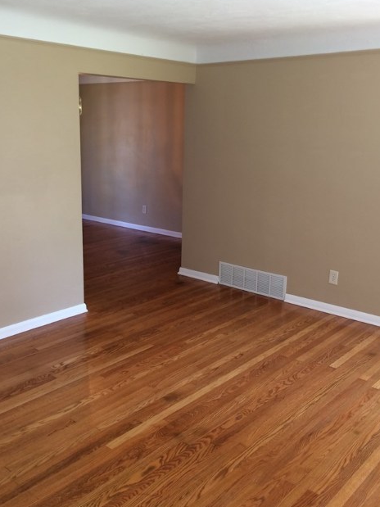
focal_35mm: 36
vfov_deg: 51.3
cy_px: 237
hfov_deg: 39.6
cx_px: 169
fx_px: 527
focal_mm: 4.15
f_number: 2.2
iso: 40
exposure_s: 1/30
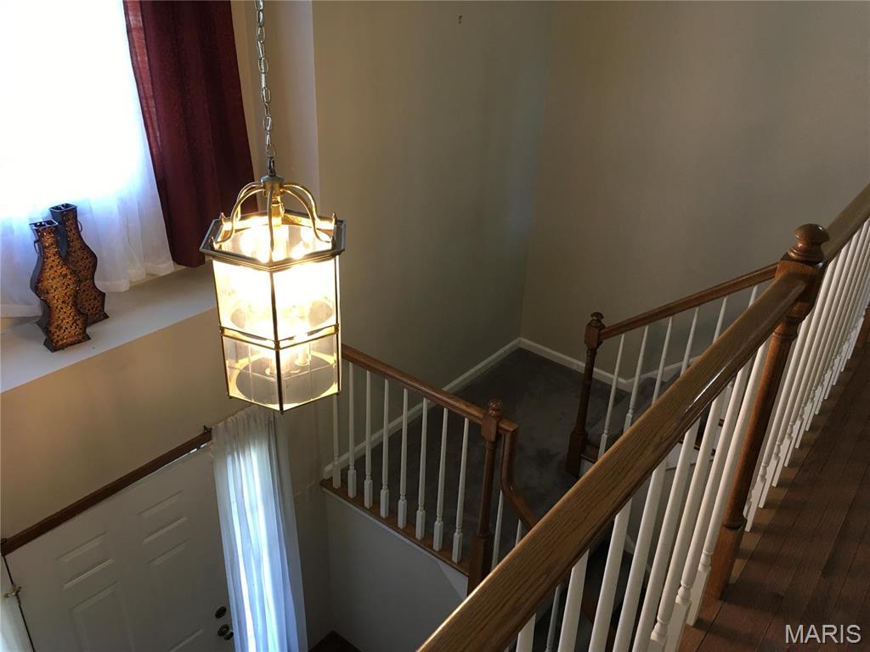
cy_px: 326
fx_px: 729
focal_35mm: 29
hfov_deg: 61.7
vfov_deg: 48.2
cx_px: 435
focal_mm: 4.15
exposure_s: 1/30
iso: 40
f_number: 2.2
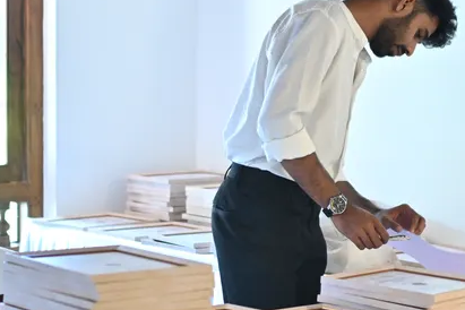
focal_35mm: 109
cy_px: 190
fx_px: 1408
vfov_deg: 12.6
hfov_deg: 18.4
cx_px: 433
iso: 800
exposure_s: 1/125
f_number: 1.4
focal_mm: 35
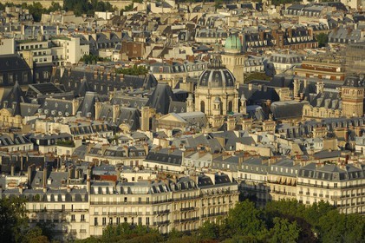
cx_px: 182
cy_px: 122
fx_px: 4559
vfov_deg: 3.1
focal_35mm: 450
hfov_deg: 4.6
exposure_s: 1/800
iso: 100
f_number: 5.6
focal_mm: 300
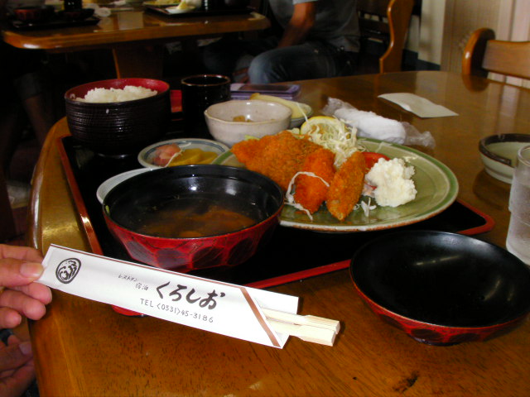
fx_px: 582
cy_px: 198
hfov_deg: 49.0
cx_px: 265
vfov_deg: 37.7
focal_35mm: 38
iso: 200
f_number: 5.6
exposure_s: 1/30
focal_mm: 6.3
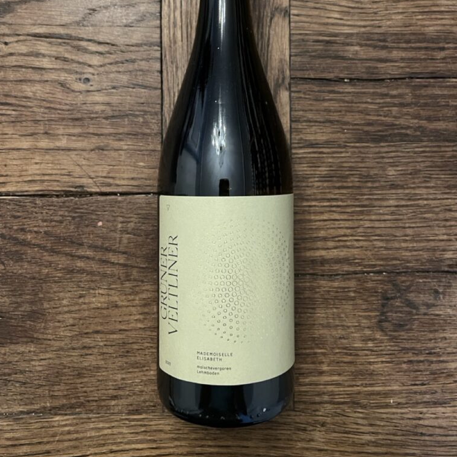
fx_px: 463
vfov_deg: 51.8
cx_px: 227
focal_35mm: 31
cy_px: 162
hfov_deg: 52.5
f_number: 1.6
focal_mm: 5.1
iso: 400
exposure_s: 1/33
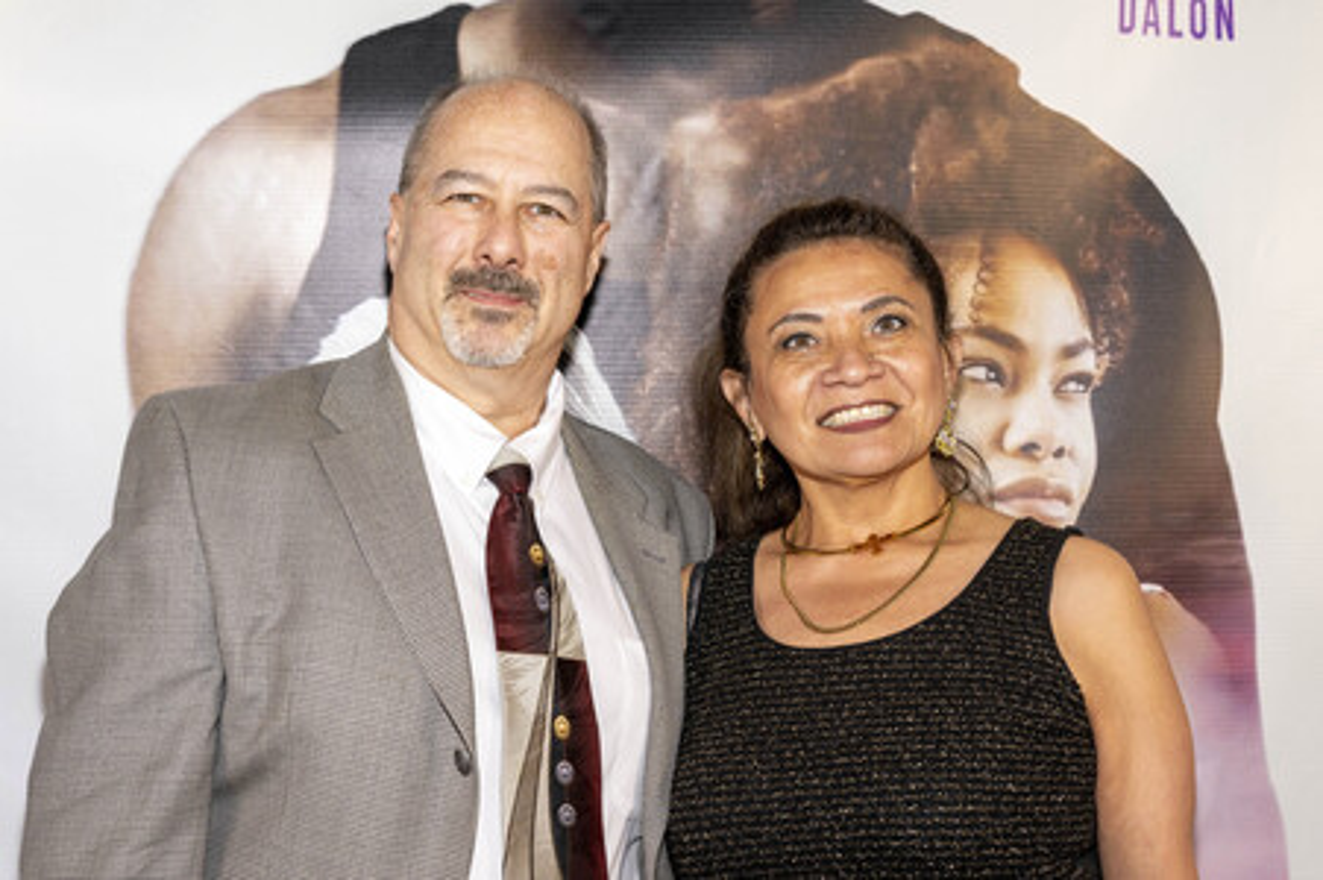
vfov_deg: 26.4
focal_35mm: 51
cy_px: 440
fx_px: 1873
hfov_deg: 38.9
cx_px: 662
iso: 400
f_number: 5.6
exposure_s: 1/200
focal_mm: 51
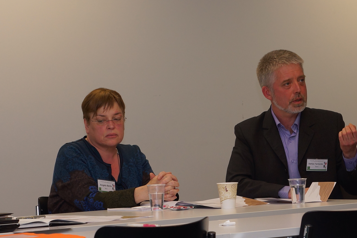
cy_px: 133
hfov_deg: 14.9
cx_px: 202
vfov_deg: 9.9
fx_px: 1368
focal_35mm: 138
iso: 200
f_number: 4
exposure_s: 1/80
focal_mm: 40
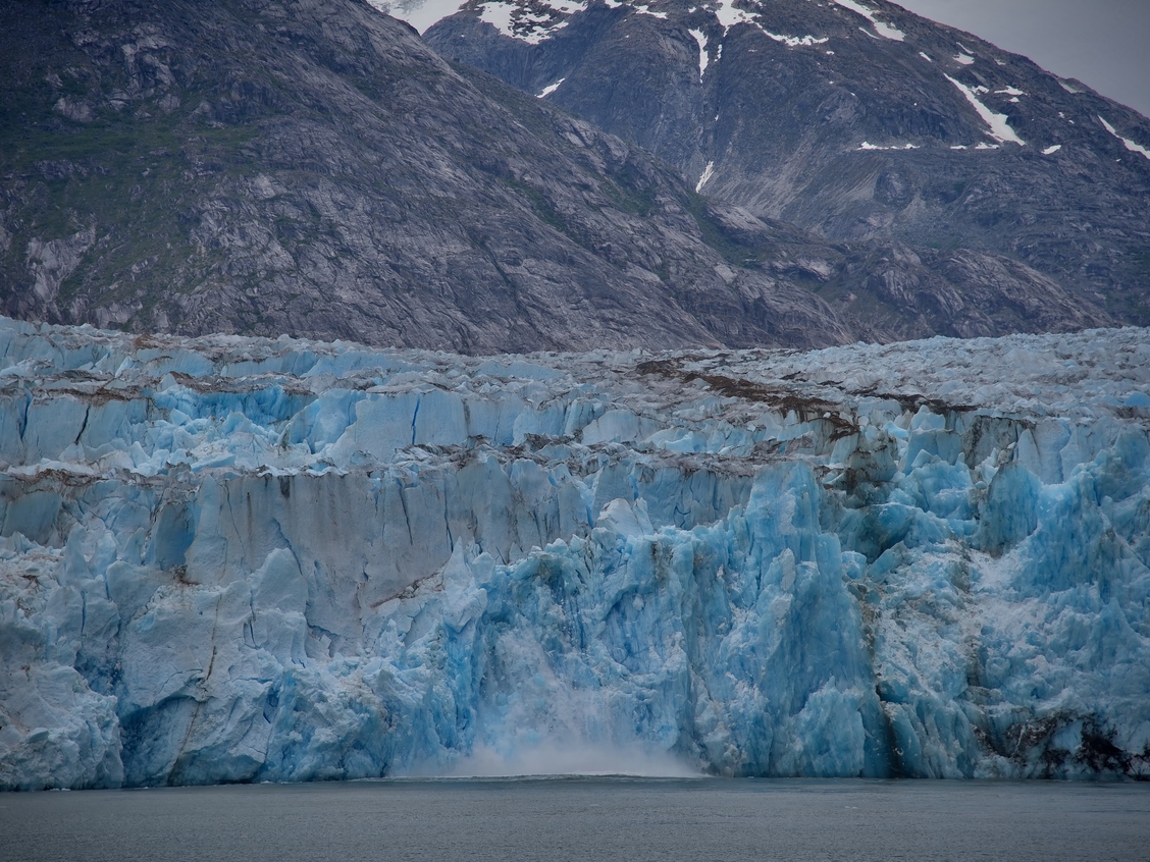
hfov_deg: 15.1
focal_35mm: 131
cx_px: 566
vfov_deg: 11.3
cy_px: 432
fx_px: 4352
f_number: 5
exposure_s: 1/250
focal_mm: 120
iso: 100
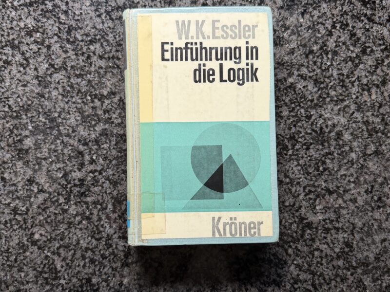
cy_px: 146
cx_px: 195
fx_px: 270
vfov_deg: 56.8
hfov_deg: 71.6
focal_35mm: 24
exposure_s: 1/71
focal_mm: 6.76
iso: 200
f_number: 1.78
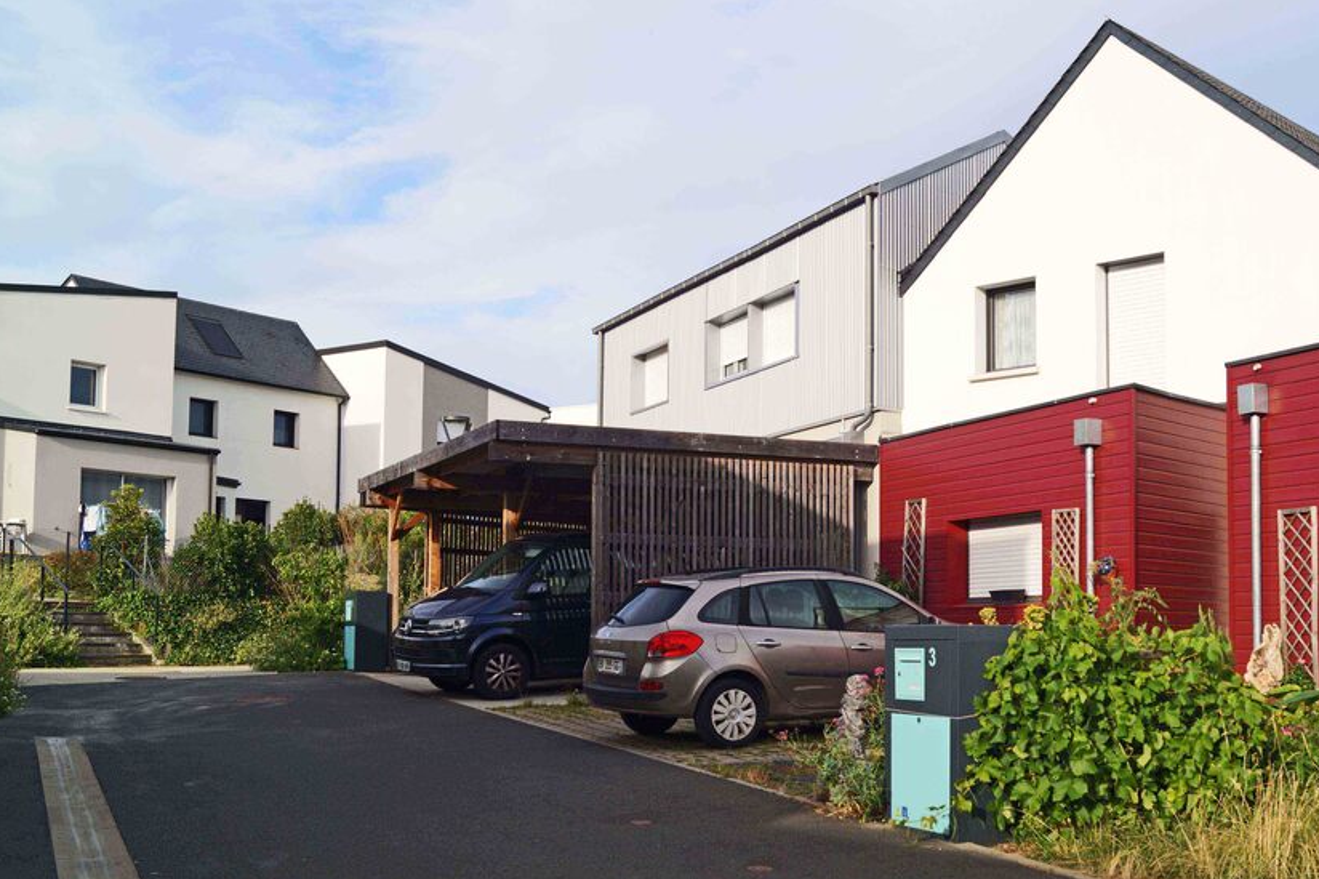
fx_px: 1502
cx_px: 813
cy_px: 543
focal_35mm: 41
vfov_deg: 32.5
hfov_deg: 47.0
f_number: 9
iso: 100
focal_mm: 22
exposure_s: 1/125
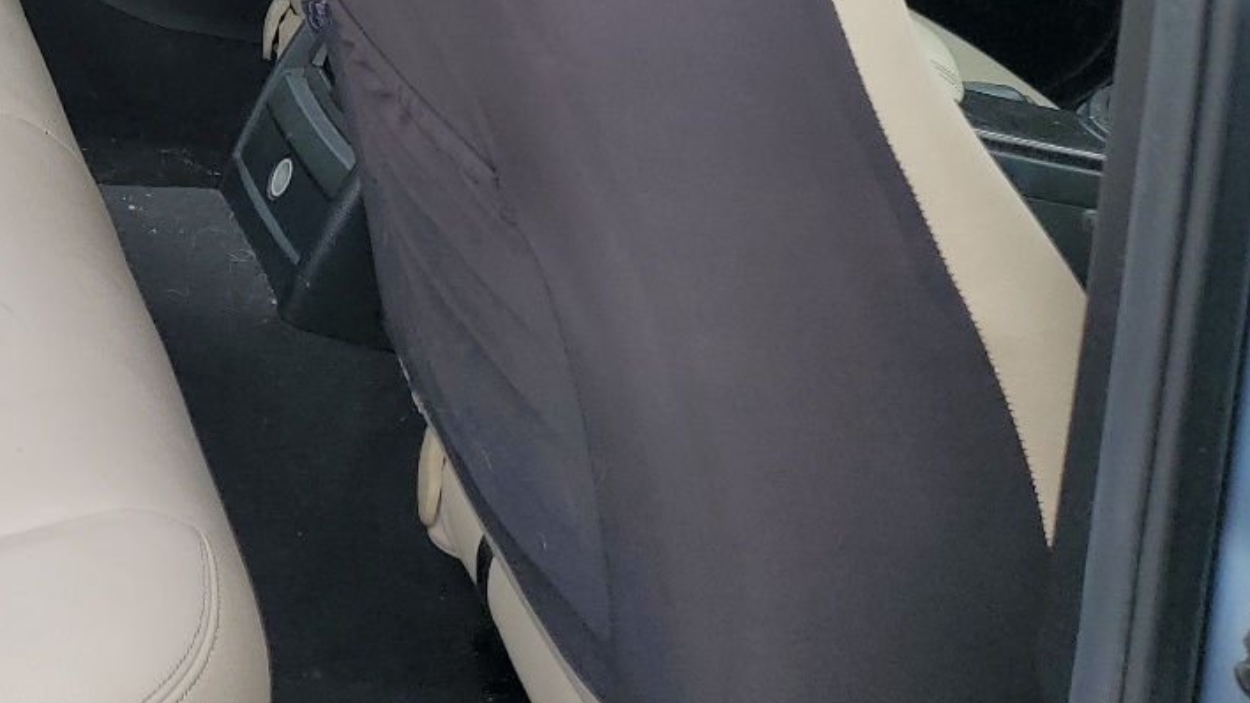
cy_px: -219
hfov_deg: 29.4
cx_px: -143
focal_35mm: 64
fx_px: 2121
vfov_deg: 17.6
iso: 50
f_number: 1.5
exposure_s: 1/714
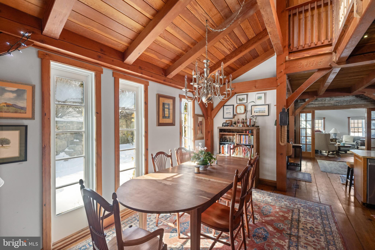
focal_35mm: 16
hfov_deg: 98.5
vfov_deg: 75.5
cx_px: 188
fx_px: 161
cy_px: 125
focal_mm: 15.5
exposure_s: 1/80
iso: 640
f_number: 6.3
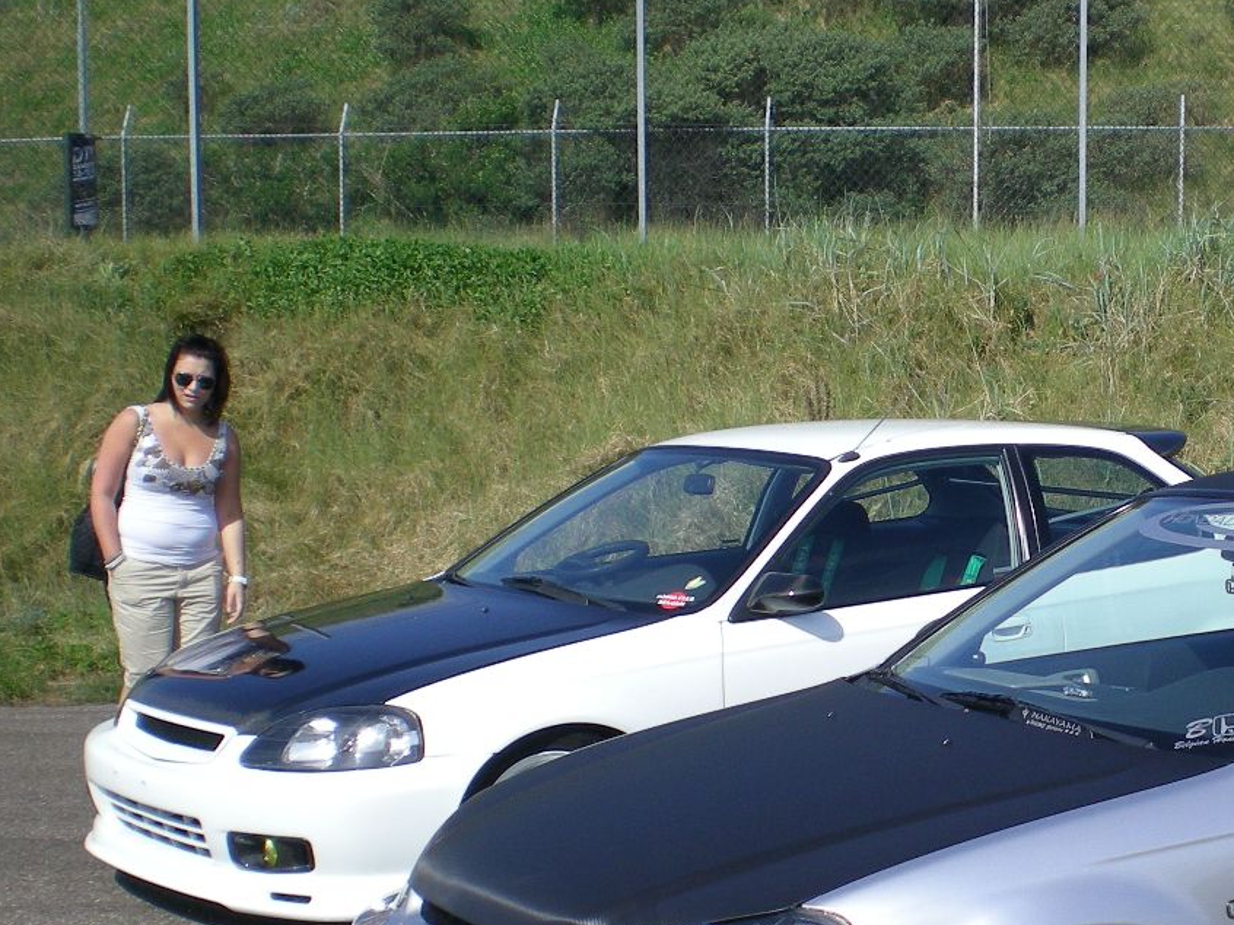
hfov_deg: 27.3
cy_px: 687
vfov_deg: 21.1
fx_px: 2459
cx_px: 1091
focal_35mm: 69
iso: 50
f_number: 4.6
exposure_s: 1/448
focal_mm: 6.3
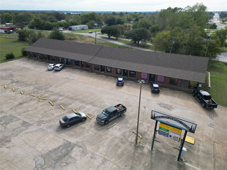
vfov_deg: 56.8
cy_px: 85
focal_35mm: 24
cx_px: 114
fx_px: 157
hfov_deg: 71.6
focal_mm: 6.72
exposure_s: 1/3000
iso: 200
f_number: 1.7
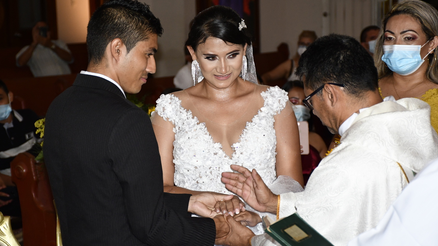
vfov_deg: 10.3
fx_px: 1370
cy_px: 123
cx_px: 218
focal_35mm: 118
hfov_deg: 18.2
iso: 1250
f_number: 5
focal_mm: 75
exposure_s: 1/60
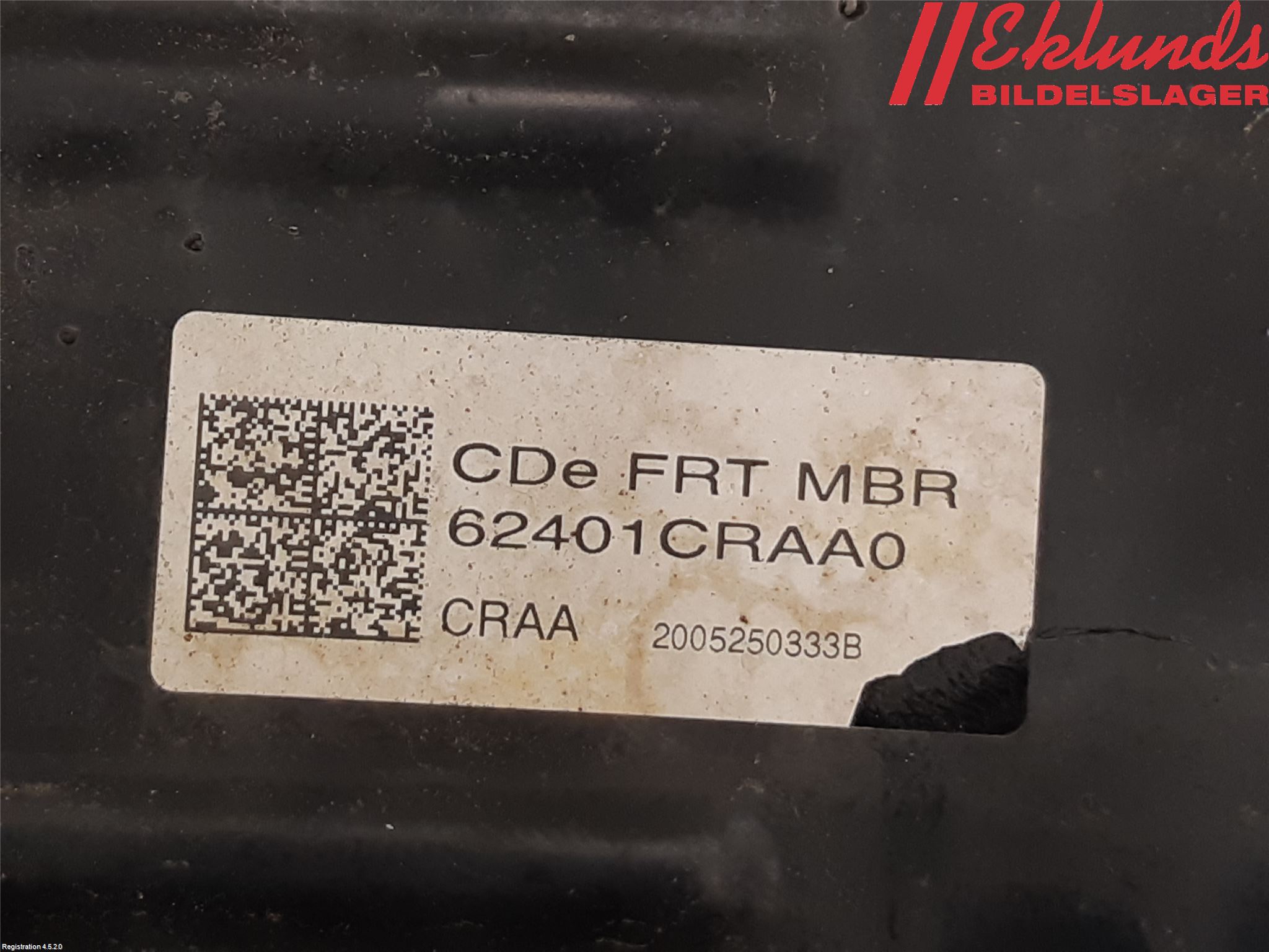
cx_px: 634
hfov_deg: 67.3
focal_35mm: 26
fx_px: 953
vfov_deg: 53.1
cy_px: 476
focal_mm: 3.93
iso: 100
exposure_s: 1/50
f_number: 1.7
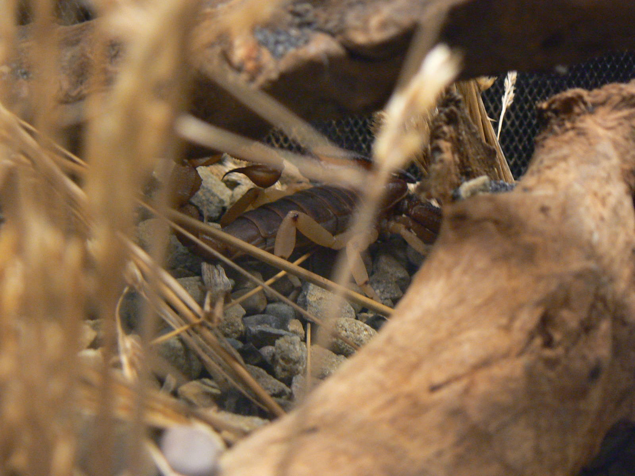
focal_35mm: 112
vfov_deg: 13.2
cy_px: 238
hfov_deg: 17.6
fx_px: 2055
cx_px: 318
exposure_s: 1/10
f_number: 3.2
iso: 200
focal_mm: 18.6
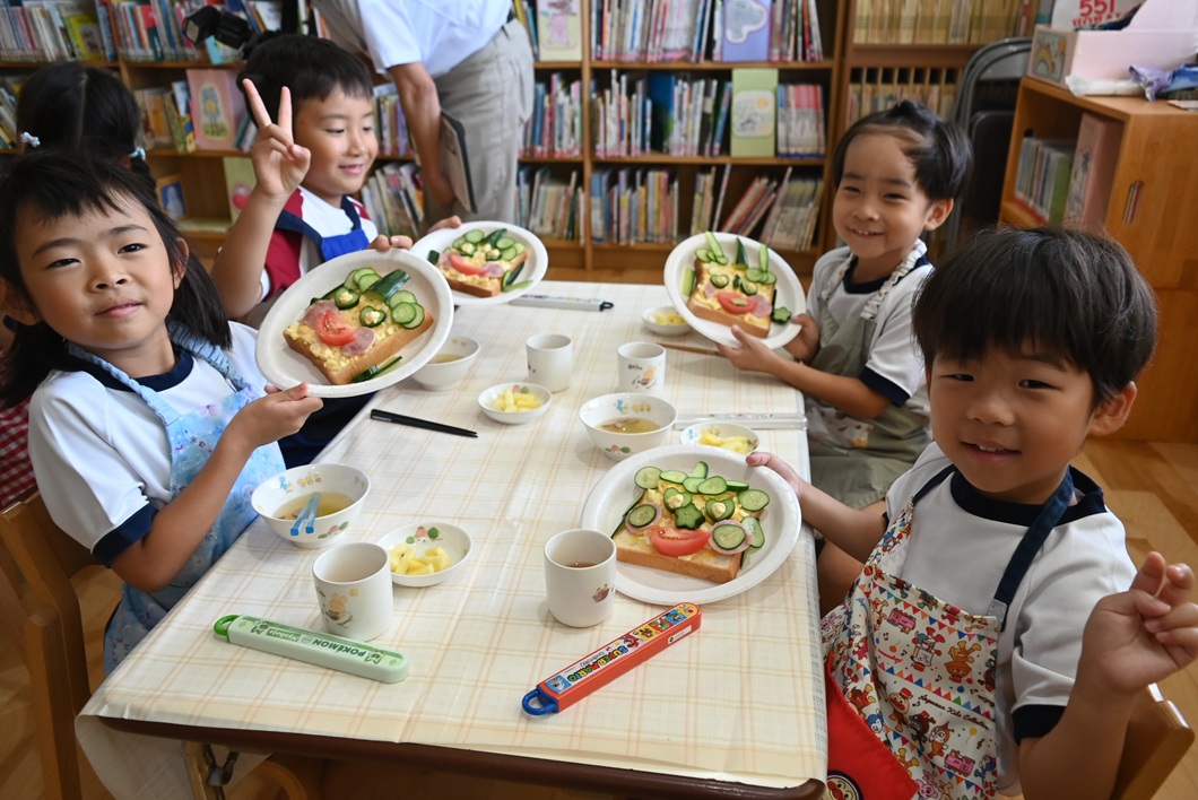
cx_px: 599
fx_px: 899
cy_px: 400
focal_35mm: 27
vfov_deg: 48.0
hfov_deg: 67.4
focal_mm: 18
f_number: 4.5
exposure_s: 1/200
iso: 800
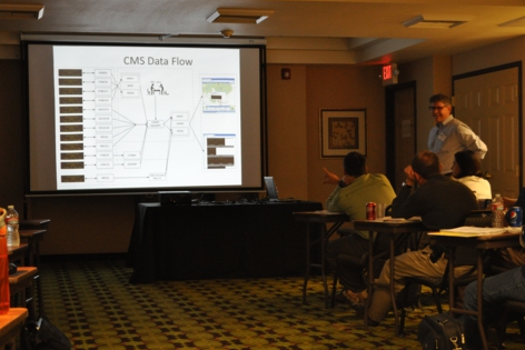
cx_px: 260
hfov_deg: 31.4
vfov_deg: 21.3
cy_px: 174
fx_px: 934
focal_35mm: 64
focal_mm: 42
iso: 1600
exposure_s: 1/25
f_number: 5.3
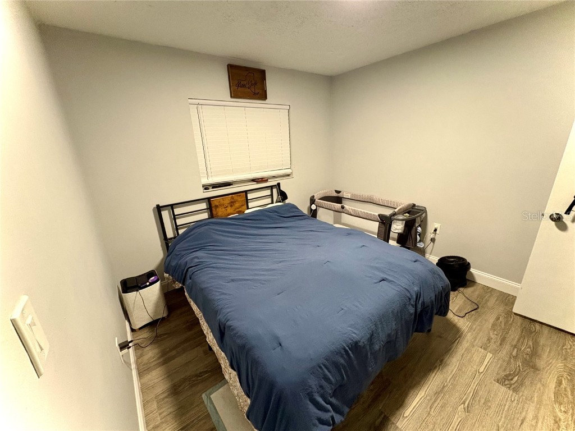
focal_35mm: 14
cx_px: 288
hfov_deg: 102.1
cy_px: 216
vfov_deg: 85.7
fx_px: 233
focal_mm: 2.22
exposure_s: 1/60
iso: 320
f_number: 2.2
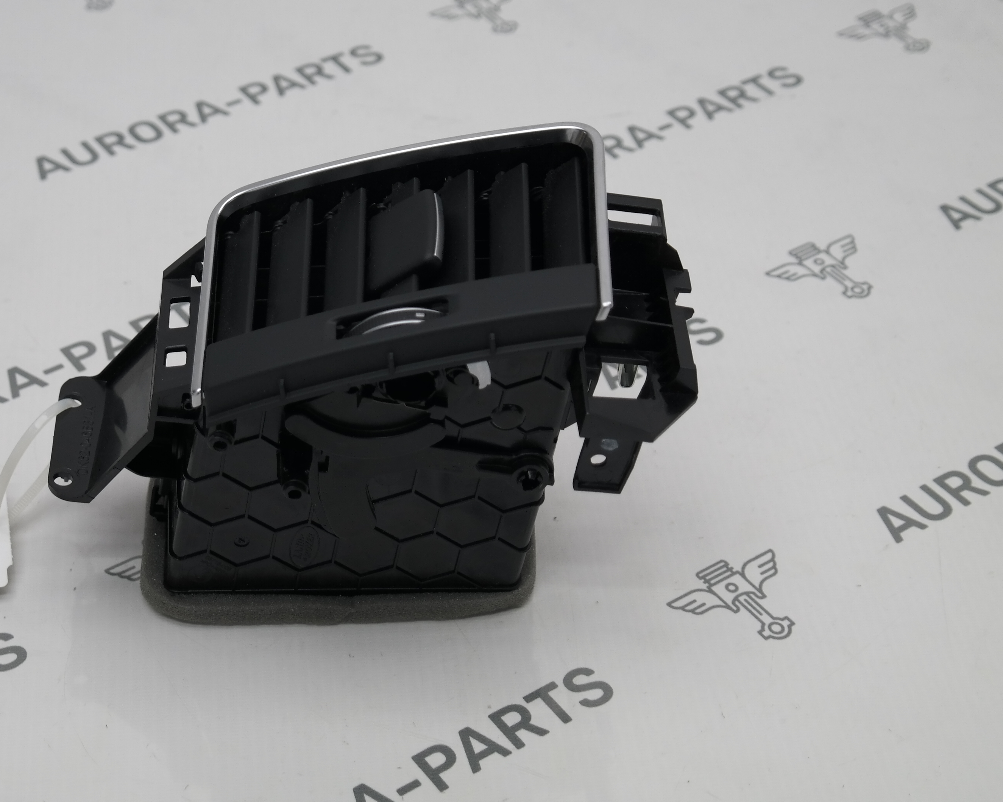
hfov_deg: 26.0
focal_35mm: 73
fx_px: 2167
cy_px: 338
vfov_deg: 21.0
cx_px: 357
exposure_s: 1/80
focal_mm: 35
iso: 200
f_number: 4.5
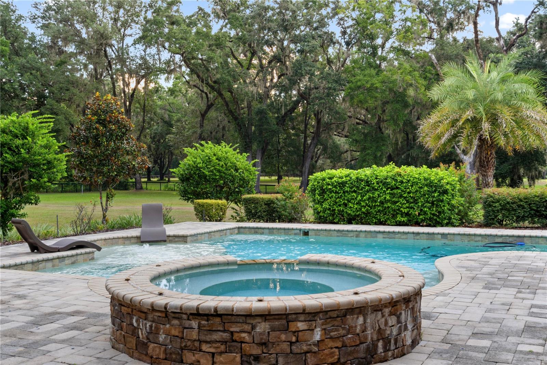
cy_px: 182
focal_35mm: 35
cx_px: 274
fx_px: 532
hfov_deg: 54.4
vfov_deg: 37.8
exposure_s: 1/6
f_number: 14
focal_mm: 35
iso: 250
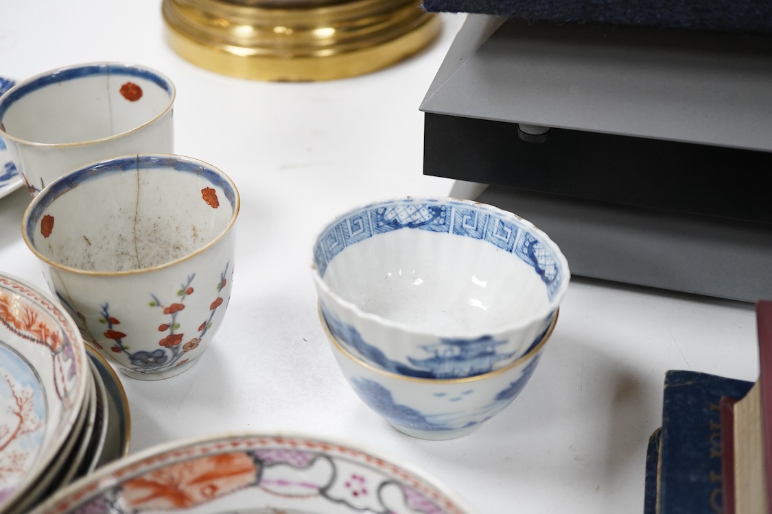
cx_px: 386
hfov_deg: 43.6
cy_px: 257
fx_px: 965
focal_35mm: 45
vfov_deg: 29.9
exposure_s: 1/250
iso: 2500
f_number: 4
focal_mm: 30
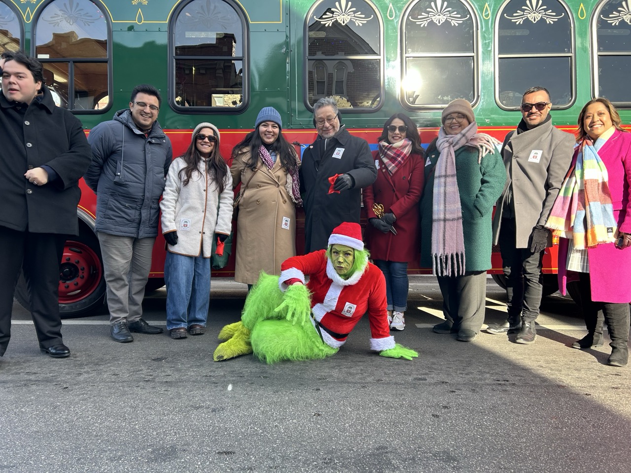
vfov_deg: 53.1
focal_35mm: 26
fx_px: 474
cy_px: 236
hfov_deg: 67.3
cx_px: 316
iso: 50
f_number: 1.5
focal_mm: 5.7
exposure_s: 1/591
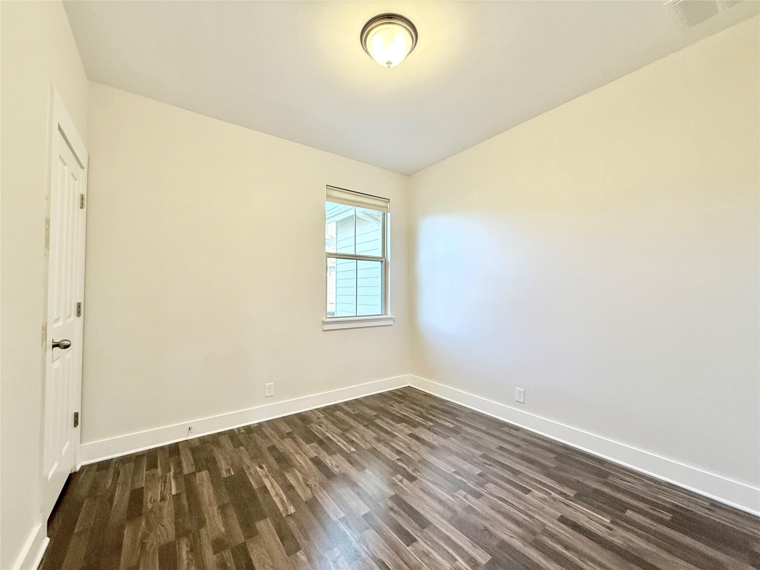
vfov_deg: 85.7
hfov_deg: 102.1
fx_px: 307
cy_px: 285
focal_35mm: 14
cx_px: 380
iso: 320
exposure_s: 1/120
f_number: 2.2
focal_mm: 2.22
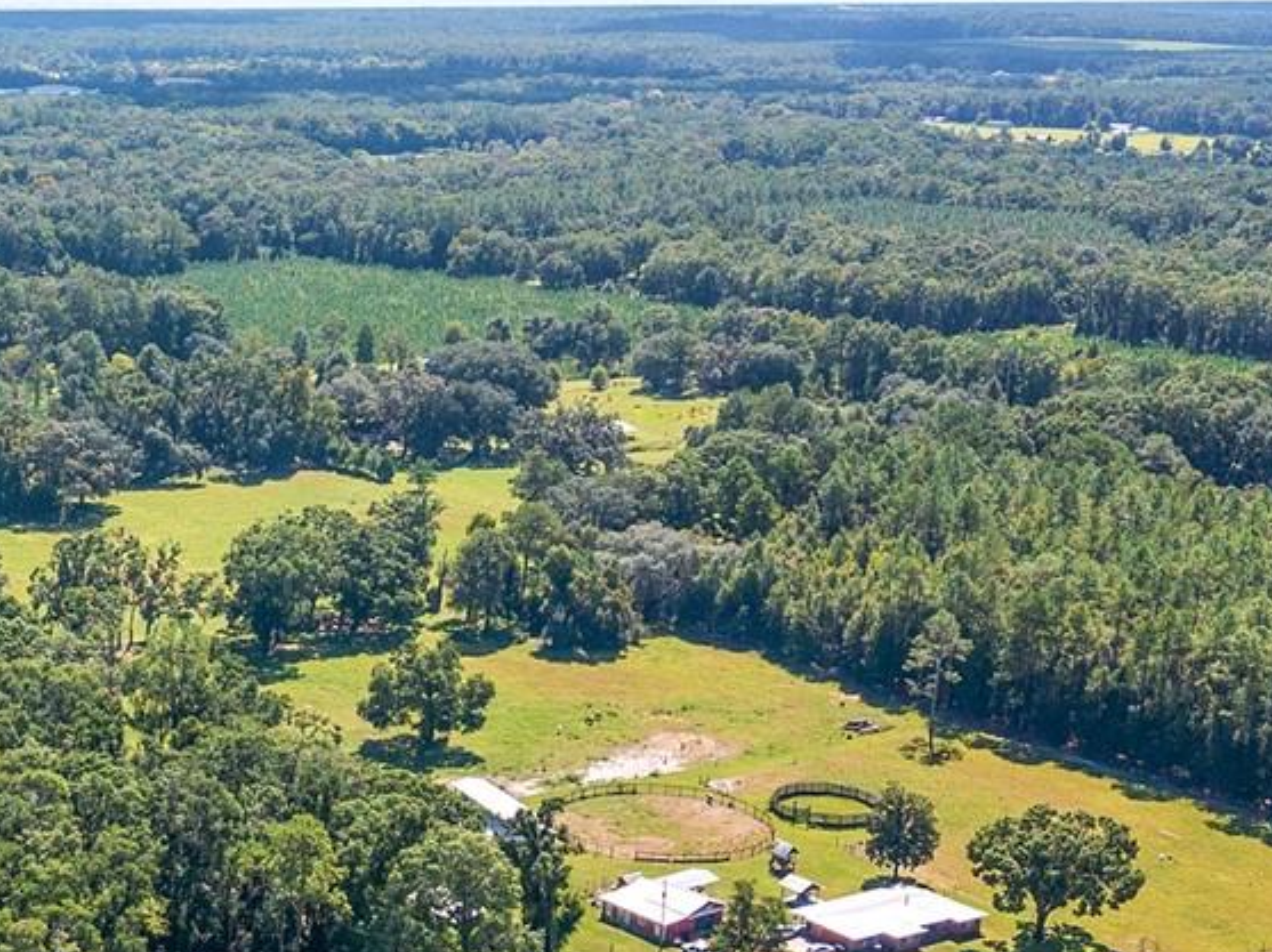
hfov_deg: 27.1
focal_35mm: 69
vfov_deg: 21.0
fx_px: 2534
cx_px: 96
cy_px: 778
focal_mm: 8.67
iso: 300
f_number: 1.8
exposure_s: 1/6000
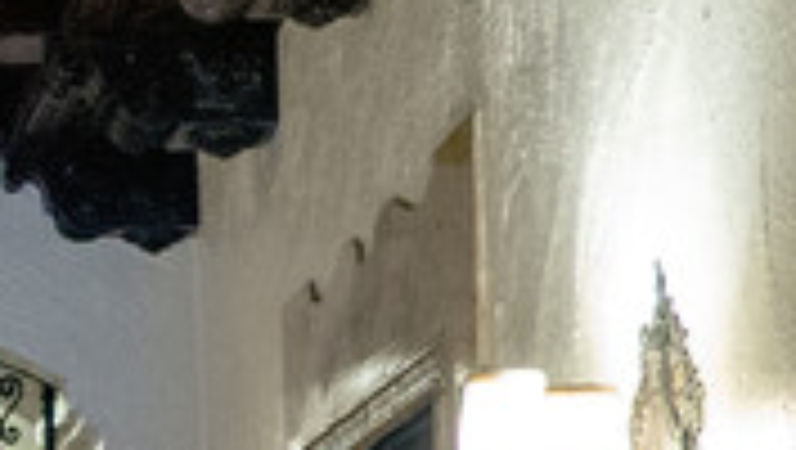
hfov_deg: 11.8
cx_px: -1351
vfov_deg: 8.8
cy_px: 860
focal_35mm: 131
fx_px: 2768
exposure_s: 1/5
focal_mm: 8
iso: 800
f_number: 4
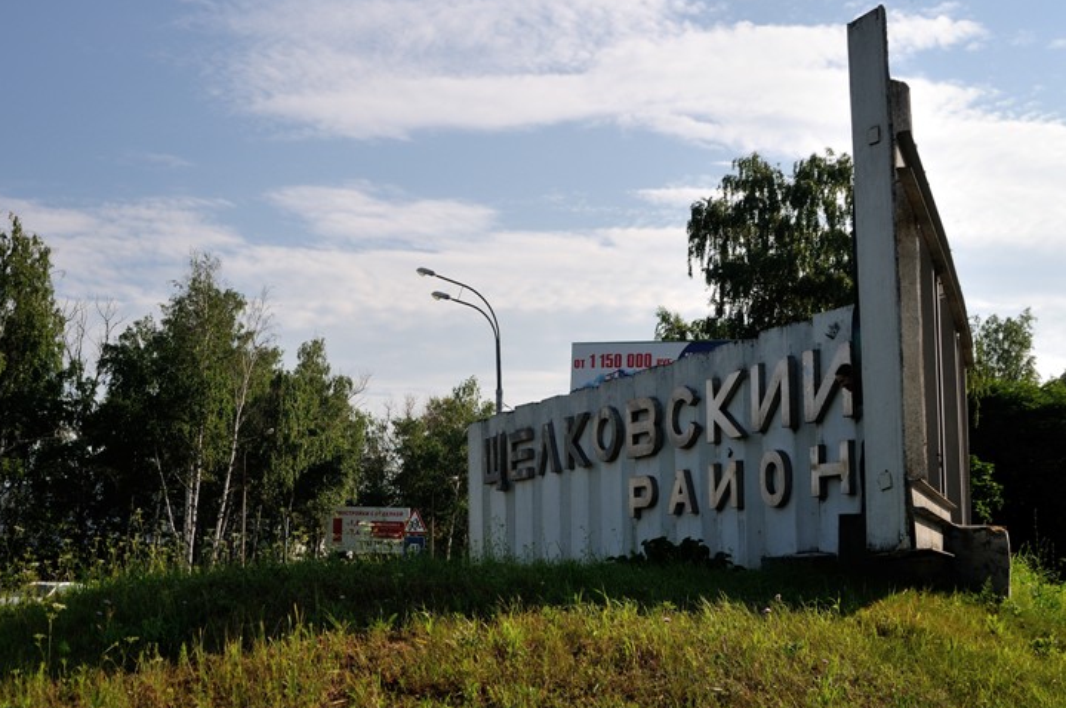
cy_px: 343
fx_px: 1331
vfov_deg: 29.8
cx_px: 477
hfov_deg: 43.6
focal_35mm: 45
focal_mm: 24
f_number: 7.1
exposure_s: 1/640
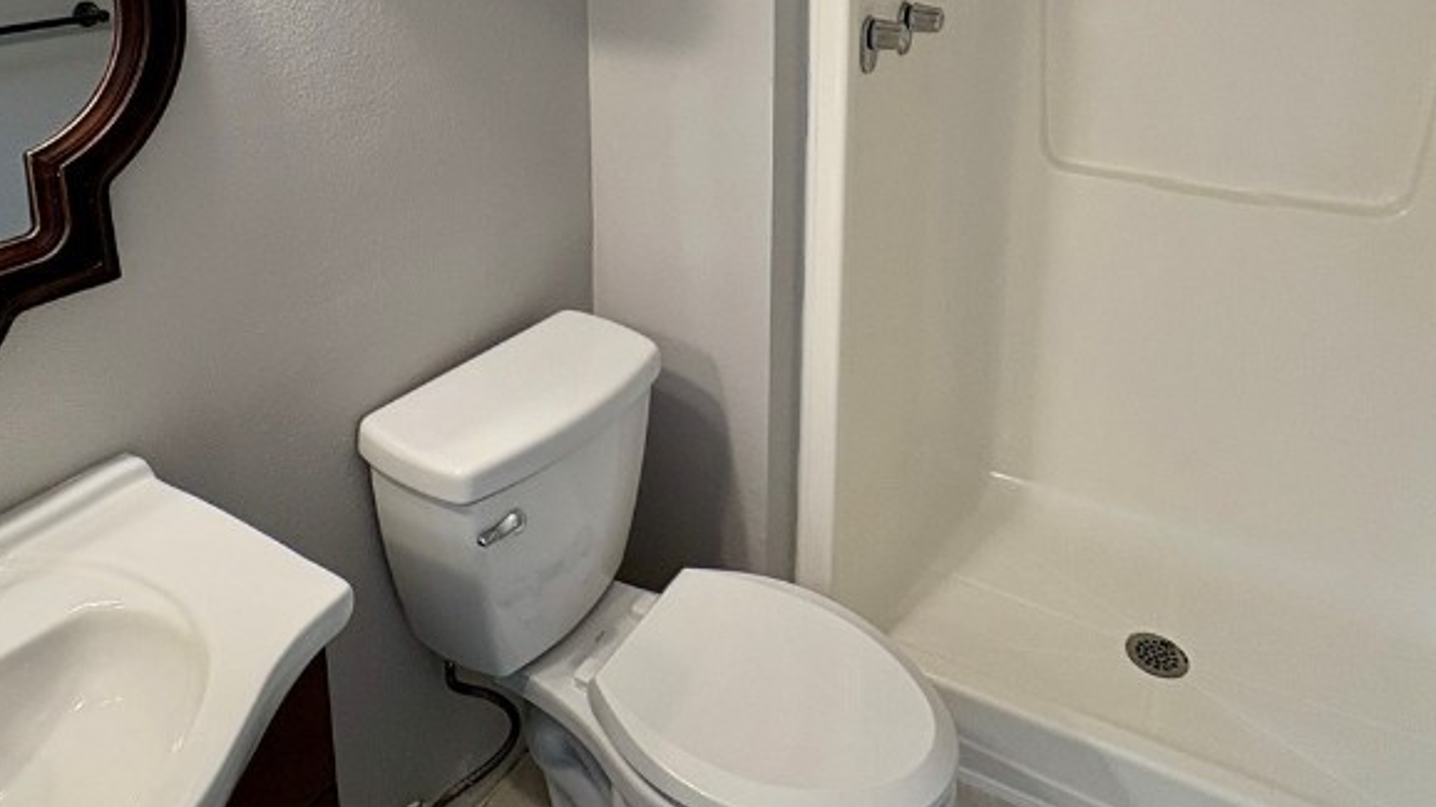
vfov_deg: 39.3
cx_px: 701
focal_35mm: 27
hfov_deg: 69.9
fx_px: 1028
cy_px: 57
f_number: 2.2
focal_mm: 2.22
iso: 200
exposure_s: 1/60
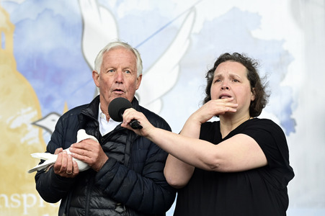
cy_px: 108
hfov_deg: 15.2
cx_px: 162
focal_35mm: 135
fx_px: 1218
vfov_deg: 10.1
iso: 800
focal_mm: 135
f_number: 4
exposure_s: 1/160
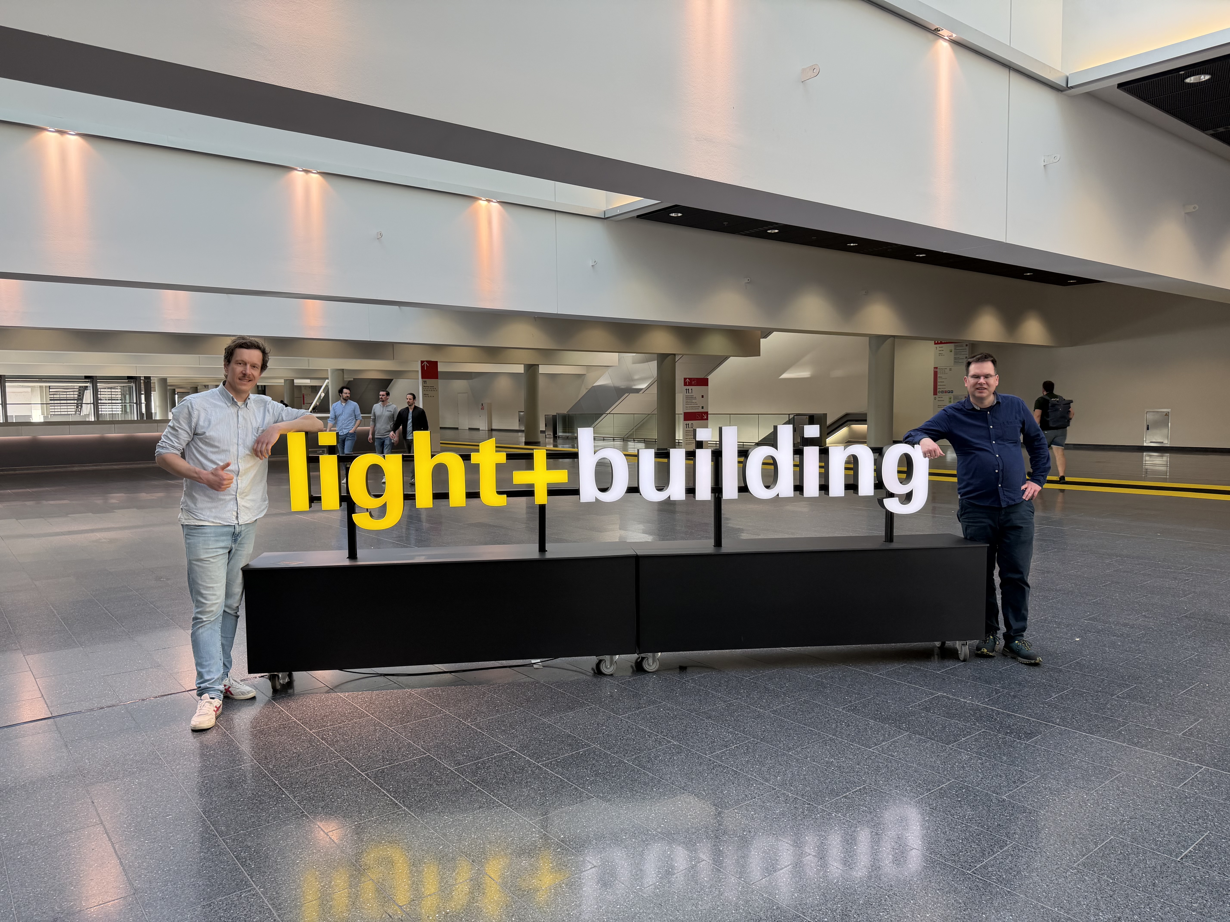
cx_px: 615
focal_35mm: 24
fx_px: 853
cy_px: 461
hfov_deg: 71.6
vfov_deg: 56.8
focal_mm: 6.76
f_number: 1.78
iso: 80
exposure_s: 1/121
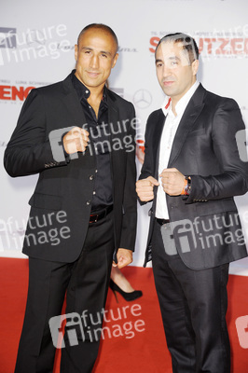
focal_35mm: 92
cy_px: 186
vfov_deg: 22.2
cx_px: 124
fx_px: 952
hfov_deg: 14.8
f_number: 5.6
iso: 800
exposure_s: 1/160
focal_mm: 92
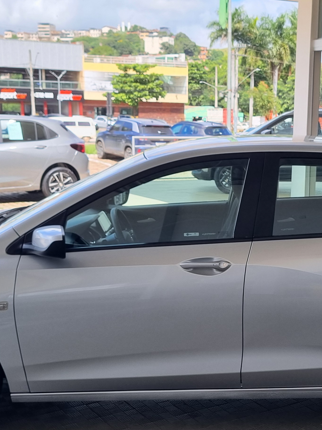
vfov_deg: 33.6
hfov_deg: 25.5
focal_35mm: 57
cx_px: 215
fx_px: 707
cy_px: 275
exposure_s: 1/582
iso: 50
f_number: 1.8
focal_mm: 5.4
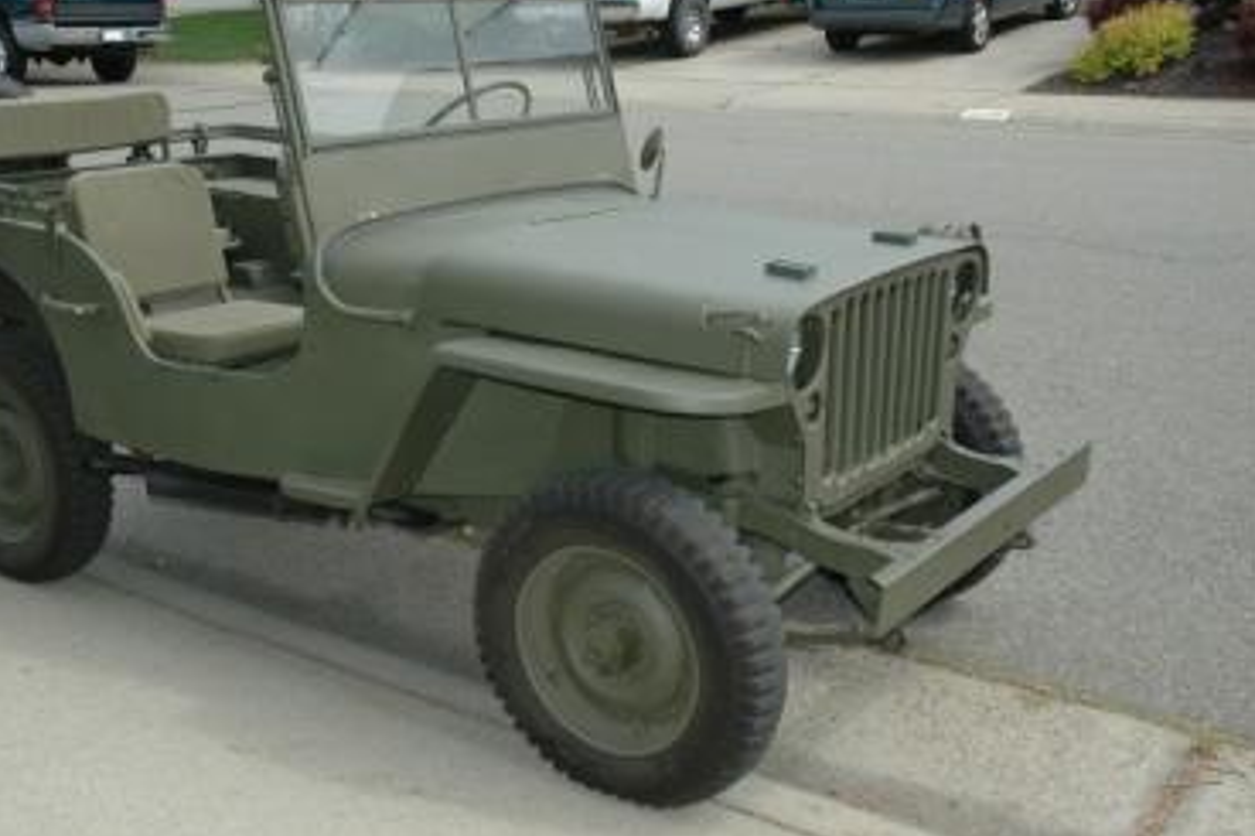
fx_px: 1589
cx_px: 508
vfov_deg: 29.4
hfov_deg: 42.9
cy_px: 348
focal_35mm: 46
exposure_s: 1/500
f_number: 5
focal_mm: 25
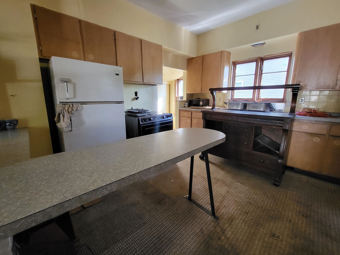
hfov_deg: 102.0
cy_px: 125
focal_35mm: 14
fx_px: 137
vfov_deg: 85.7
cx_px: 165
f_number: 2.2
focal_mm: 1.74
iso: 320
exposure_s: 1/30
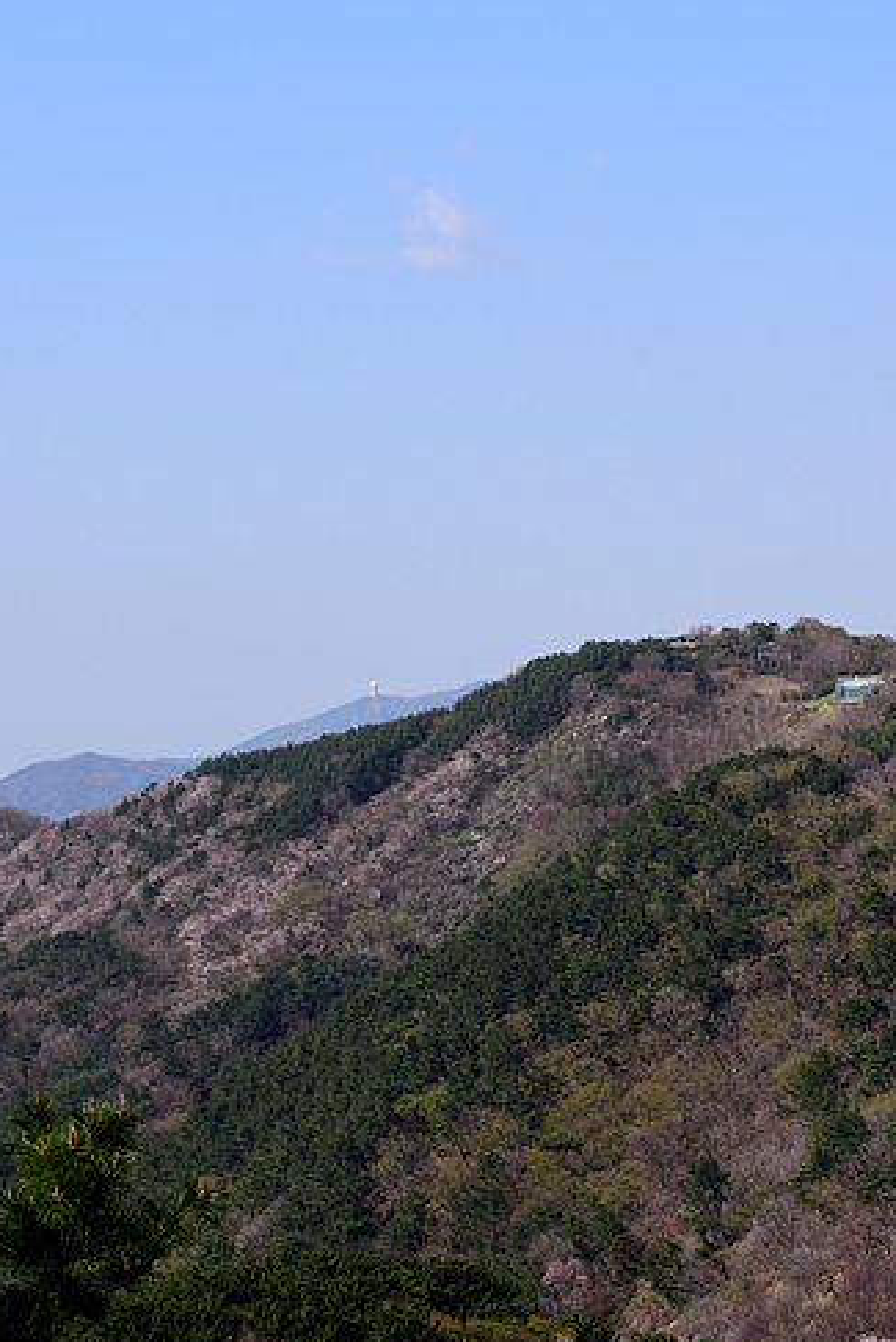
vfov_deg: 18.1
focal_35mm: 113
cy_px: 671
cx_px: 620
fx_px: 4215
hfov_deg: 12.1
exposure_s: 1/200
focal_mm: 55
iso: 100
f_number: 9
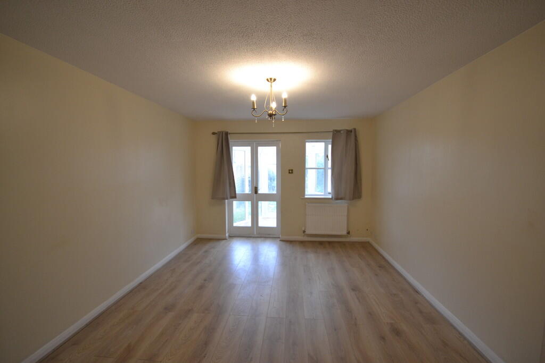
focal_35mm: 15
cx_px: 272
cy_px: 182
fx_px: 227
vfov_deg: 77.3
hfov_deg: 100.4
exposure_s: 1/60
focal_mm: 10
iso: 560
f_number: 4
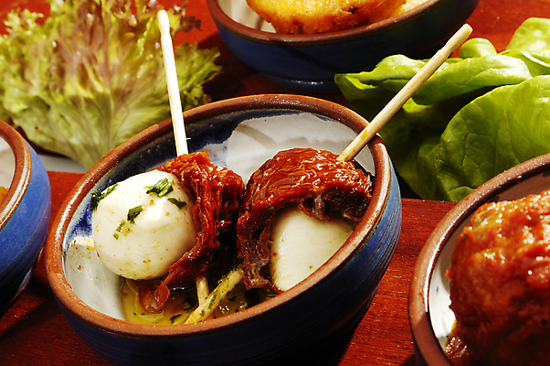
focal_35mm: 82
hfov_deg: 24.6
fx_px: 1259
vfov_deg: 16.5
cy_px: 183
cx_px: 275
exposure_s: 1/100
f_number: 20
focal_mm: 55
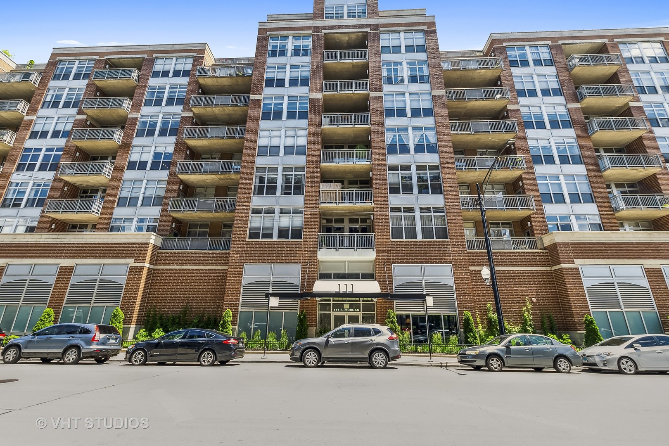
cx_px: 334
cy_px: 223
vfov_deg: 77.3
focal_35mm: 15
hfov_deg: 100.4
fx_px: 279
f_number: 7.1
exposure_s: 1/250
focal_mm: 10
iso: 250
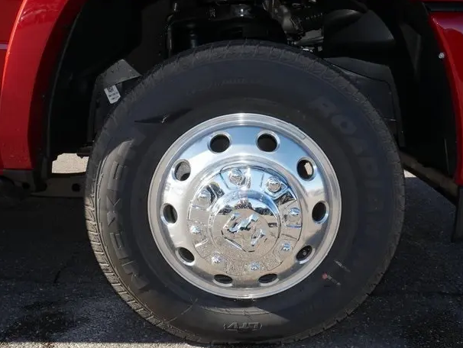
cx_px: 235
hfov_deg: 48.9
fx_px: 509
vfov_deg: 37.8
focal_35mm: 38
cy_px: 180
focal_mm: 18
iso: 250
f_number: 14
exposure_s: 1/60
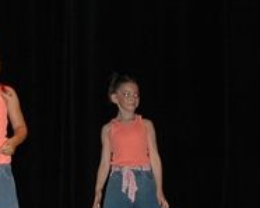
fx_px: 1631
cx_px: 233
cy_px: 74
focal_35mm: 212
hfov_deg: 9.1
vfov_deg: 7.3
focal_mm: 25
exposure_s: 1/100
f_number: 3.8
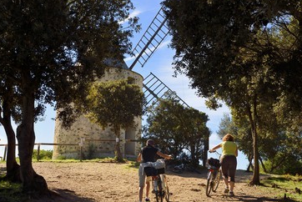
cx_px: 156
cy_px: 93
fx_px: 428
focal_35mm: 51
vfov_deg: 26.5
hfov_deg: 38.8
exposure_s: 1/250
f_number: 10
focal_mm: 44
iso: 200
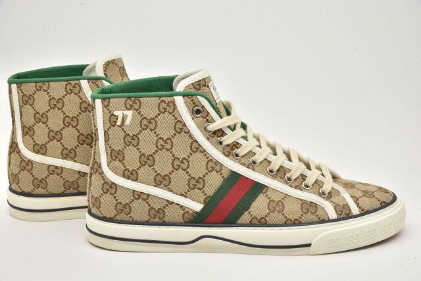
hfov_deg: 26.0
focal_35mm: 78
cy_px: 140
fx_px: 912
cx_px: 210
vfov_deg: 17.5
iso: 200
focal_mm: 78
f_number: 22
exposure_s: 1/5
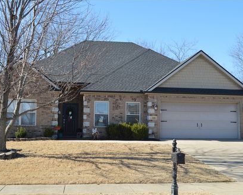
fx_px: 357
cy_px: 97
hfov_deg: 37.6
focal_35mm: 50
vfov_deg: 30.5
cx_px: 111
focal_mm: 29
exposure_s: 1/160
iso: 100
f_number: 6.3
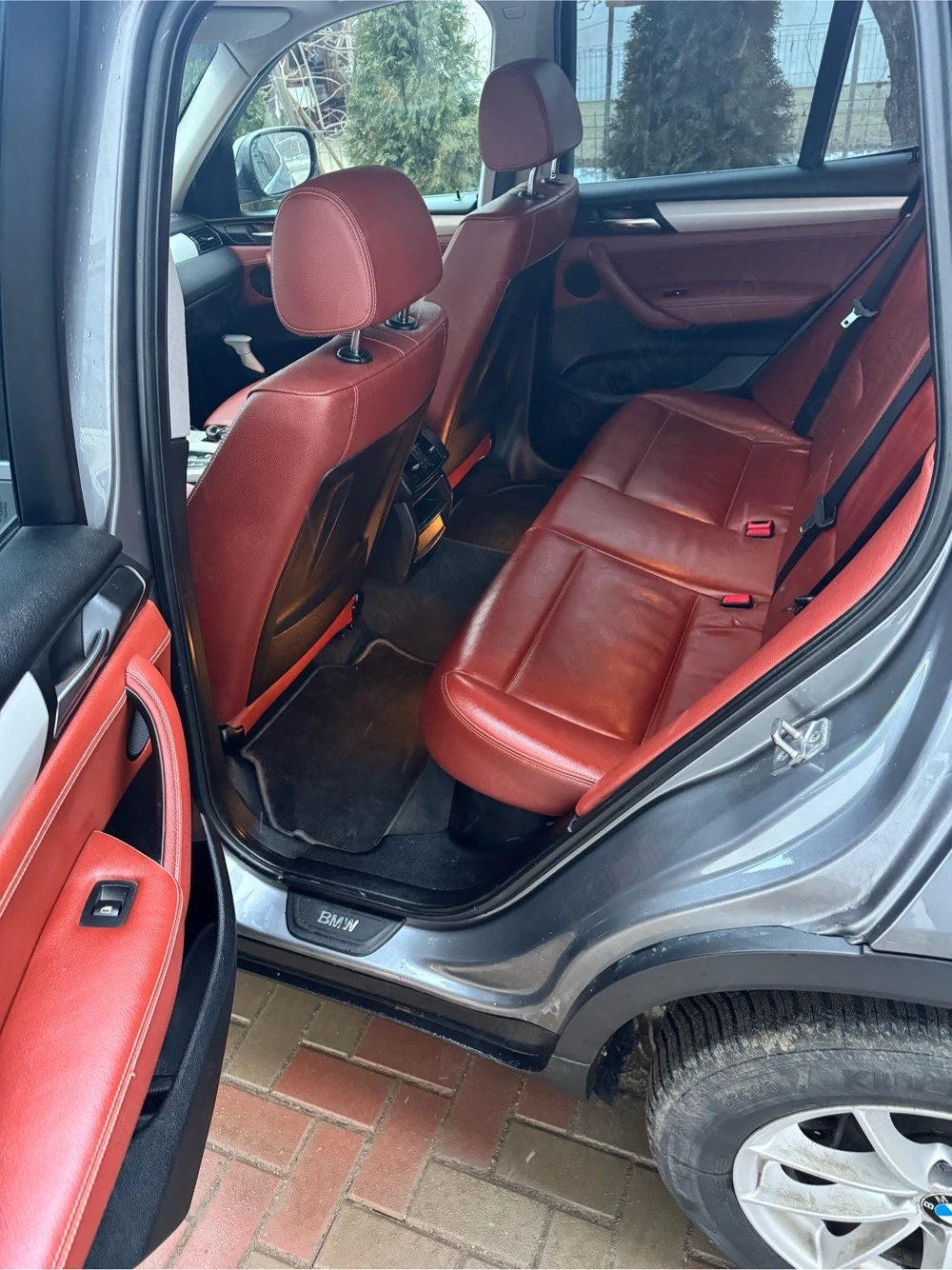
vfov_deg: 71.6
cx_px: 476
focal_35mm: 24
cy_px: 635
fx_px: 880
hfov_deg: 56.8
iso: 1000
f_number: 1.78
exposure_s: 1/40
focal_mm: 6.76
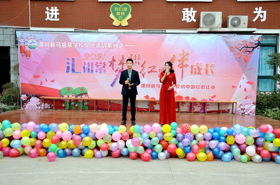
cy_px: 92
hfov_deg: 49.7
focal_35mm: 39
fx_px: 303
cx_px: 140
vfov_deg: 34.0
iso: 200
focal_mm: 26
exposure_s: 1/160
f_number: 6.3
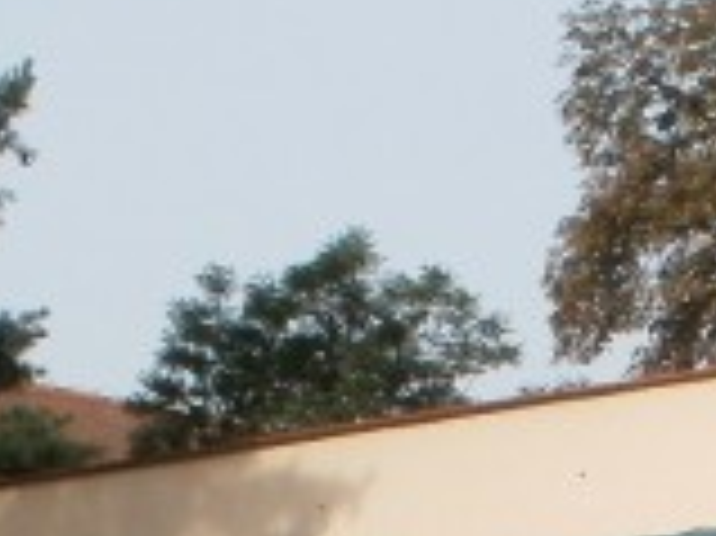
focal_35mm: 181
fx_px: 3741
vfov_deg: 7.8
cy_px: 1063
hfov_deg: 10.8
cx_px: 779
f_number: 5.6
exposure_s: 1/640
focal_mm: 6.3
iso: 100
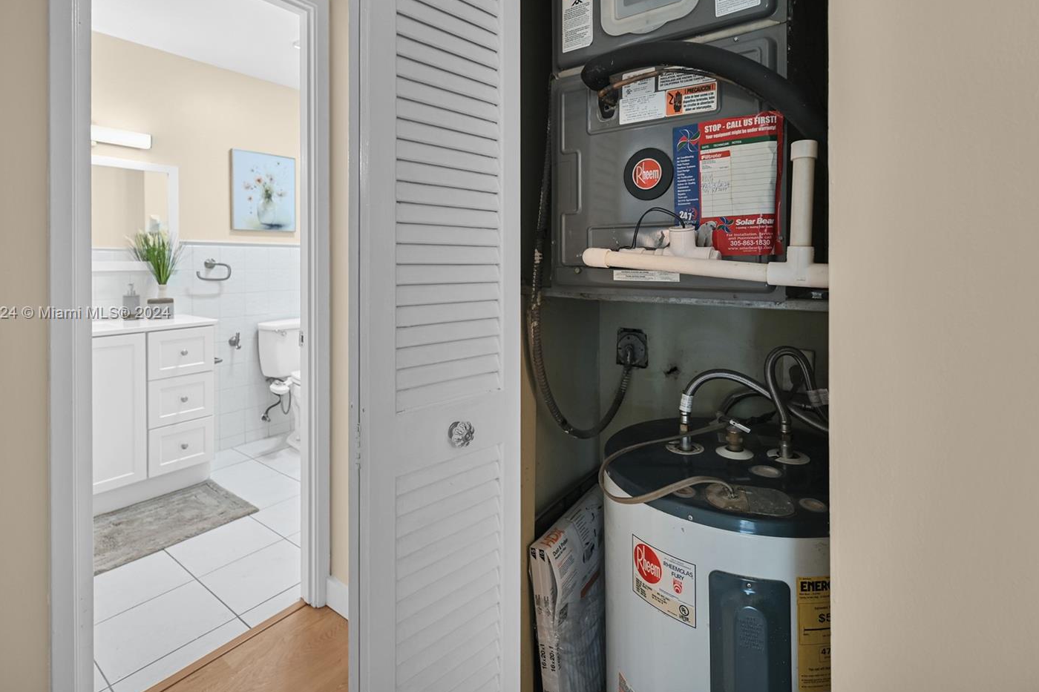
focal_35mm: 16
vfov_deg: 73.6
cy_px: 314
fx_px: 462
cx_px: 526
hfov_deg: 96.7
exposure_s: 1/20
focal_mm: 14
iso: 100
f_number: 4
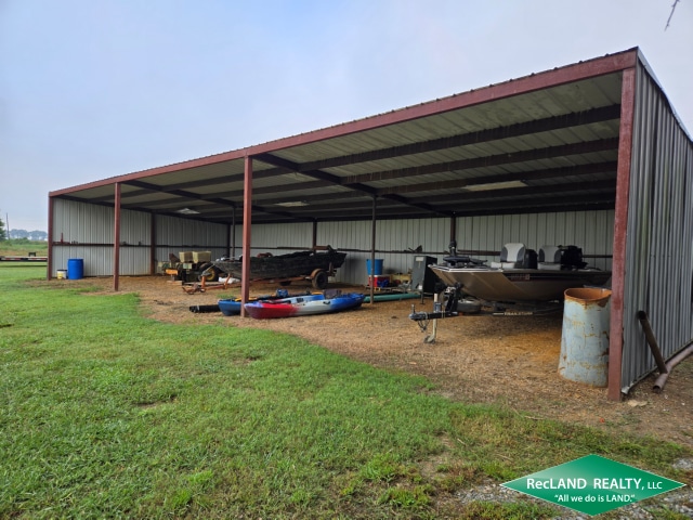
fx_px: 460
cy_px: 260
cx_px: 346
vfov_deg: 58.9
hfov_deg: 73.9
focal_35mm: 23
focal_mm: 5.4
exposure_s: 1/449
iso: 25
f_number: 1.8
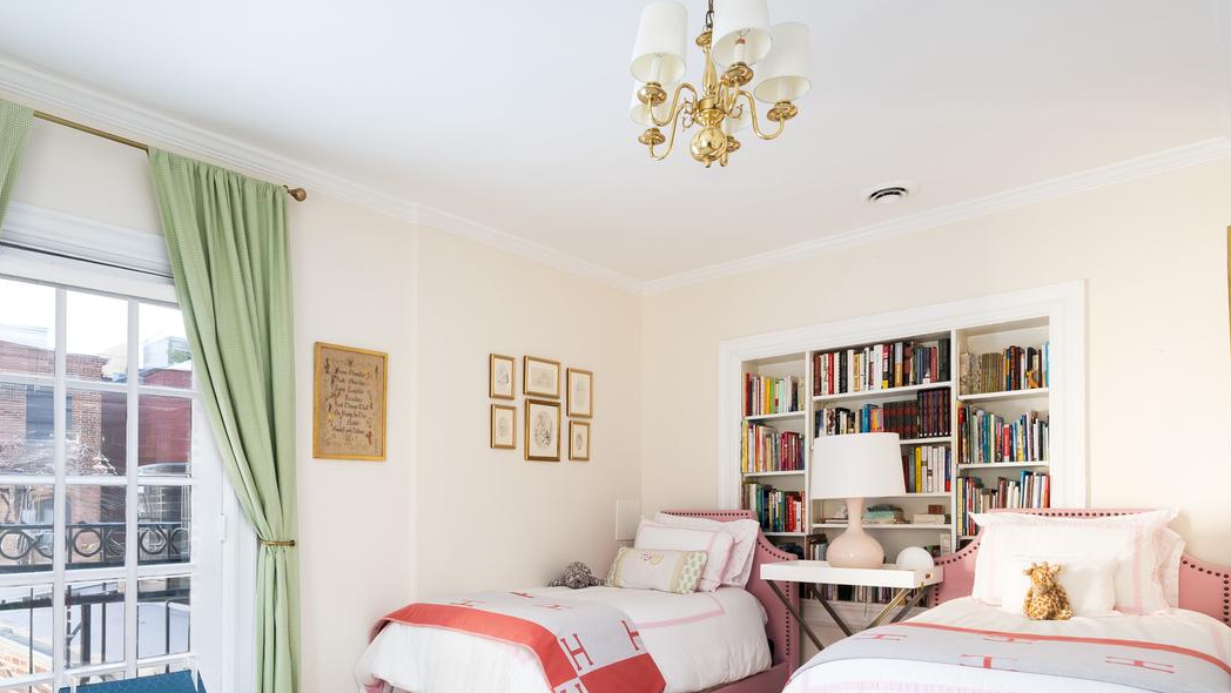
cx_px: 495
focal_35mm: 23
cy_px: 502
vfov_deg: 48.0
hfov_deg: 77.8
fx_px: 751
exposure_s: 1/80
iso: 800
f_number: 11
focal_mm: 16
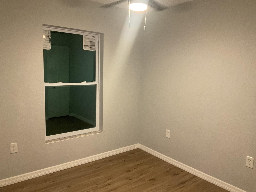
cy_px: 96
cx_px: 128
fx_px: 214
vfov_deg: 48.2
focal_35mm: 29
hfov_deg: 61.7
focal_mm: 3
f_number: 1.8
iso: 160
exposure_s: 1/60
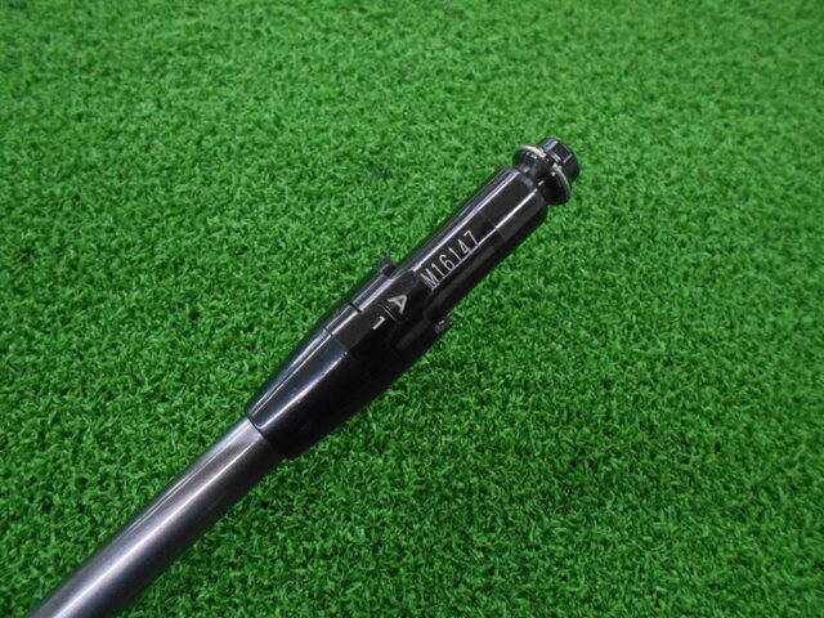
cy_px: 309
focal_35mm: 26
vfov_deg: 53.1
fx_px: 619
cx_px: 412
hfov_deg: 67.3
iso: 800
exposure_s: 1/100
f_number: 3.2
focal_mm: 4.6
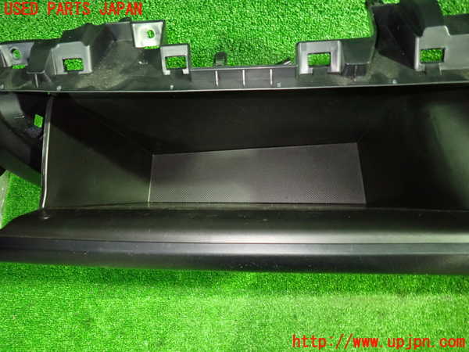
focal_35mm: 25
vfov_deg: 54.9
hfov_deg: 69.4
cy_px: 176
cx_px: 234
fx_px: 339
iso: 800
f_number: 2
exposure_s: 1/20
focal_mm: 4.5
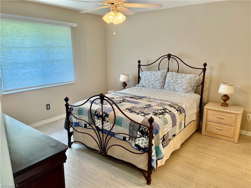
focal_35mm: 26
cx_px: 126
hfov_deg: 67.3
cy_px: 94
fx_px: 189
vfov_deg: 53.1
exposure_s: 1/120
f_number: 1.6
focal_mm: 5.96
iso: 200
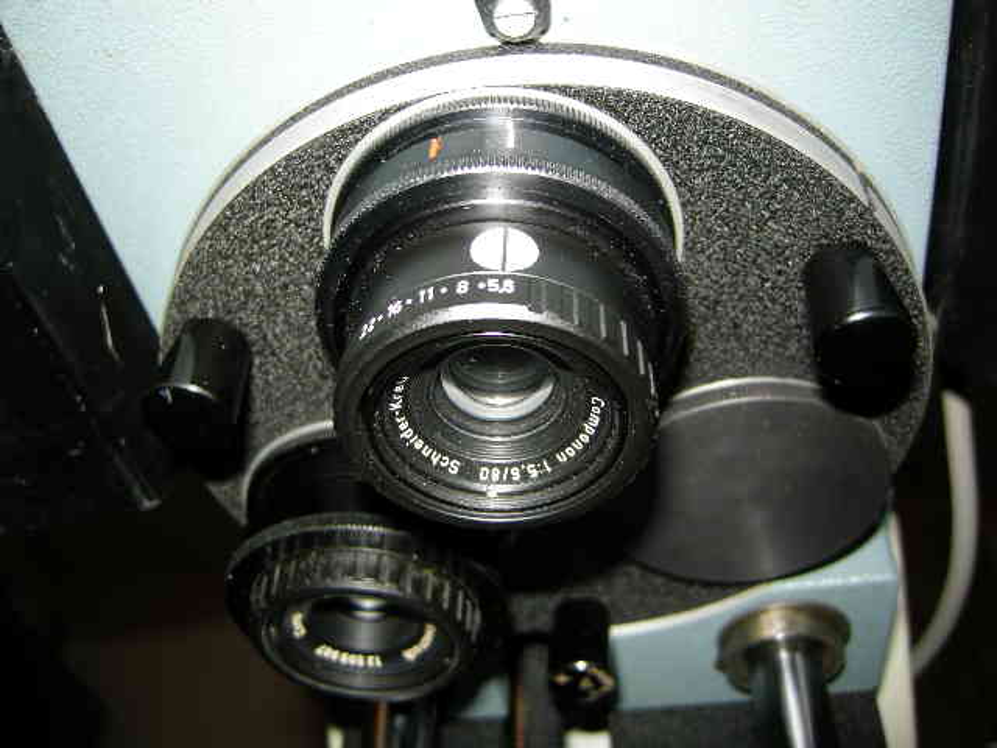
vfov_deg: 39.7
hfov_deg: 51.4
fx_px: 1037
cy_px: 374
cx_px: 498
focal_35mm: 36
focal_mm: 7.5
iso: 64
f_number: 2.7
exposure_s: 1/60
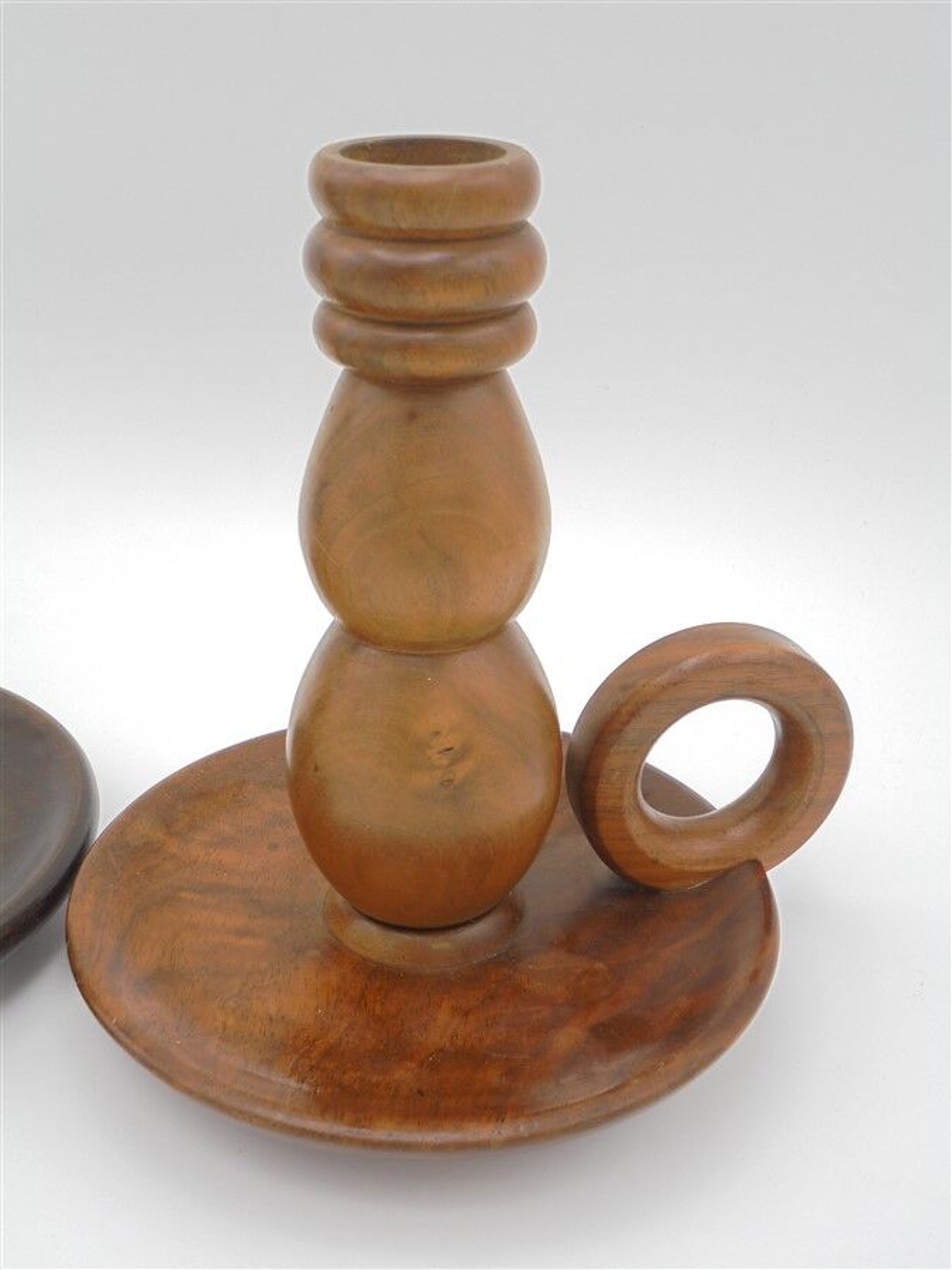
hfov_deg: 33.6
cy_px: 635
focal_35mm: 43
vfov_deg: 43.9
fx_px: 1577
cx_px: 476
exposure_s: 1/80
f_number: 4.5
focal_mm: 7.8
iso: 100
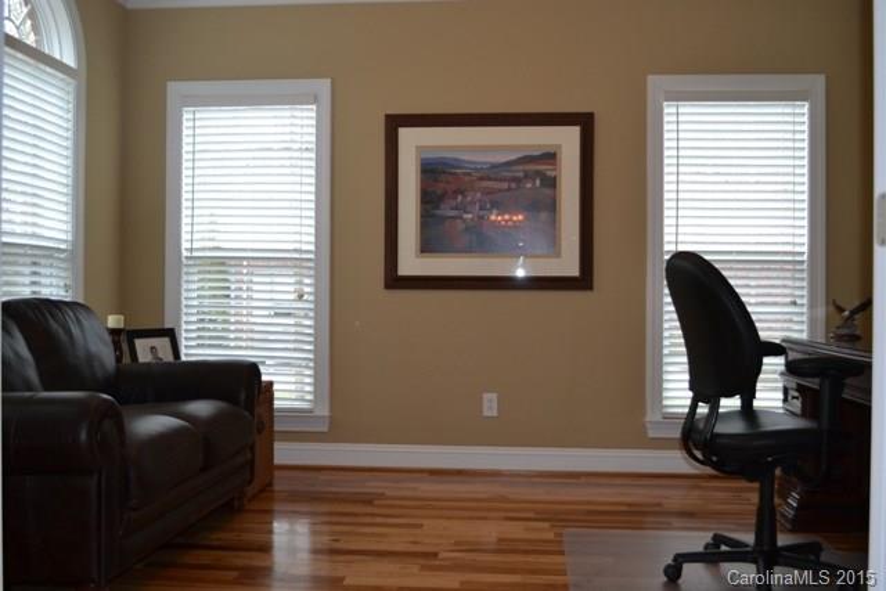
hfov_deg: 53.1
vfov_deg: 36.9
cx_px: 443
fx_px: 886
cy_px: 296
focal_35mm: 36
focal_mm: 24
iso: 560
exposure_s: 1/60
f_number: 4
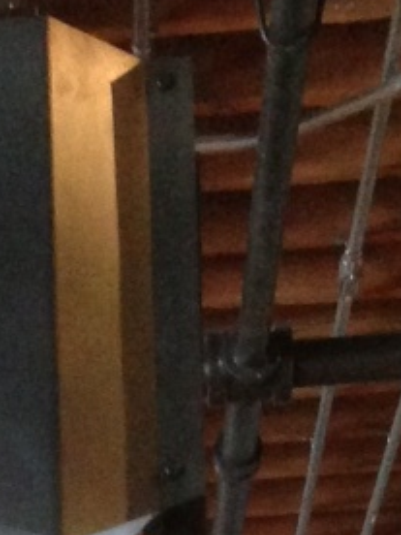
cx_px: -267
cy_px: 1297
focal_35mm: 195
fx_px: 3012
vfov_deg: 9.1
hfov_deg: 7.4
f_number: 2.4
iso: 400
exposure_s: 1/20
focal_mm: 4.13
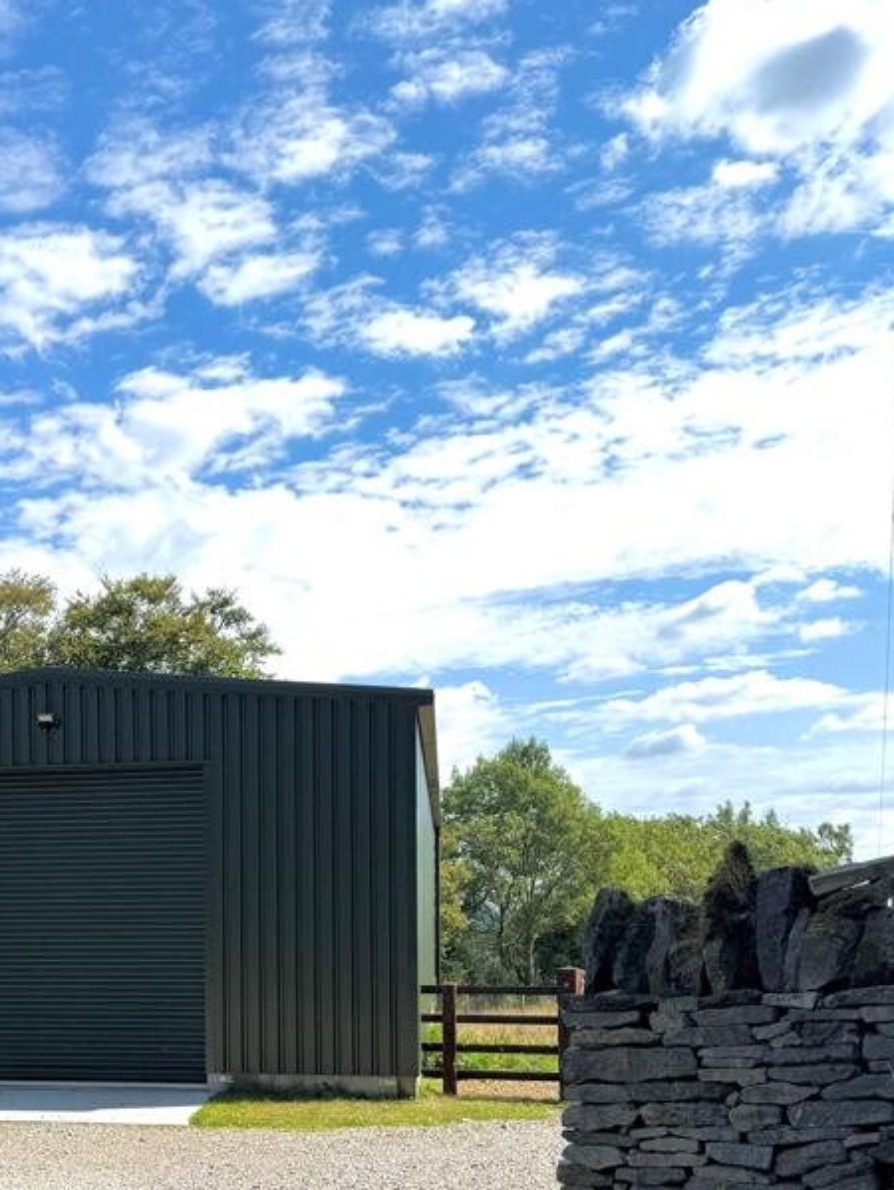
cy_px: 904
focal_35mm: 41
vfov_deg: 44.1
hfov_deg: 33.9
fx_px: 1410
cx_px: 155
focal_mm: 6.76
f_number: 1.78
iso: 80
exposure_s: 1/5714
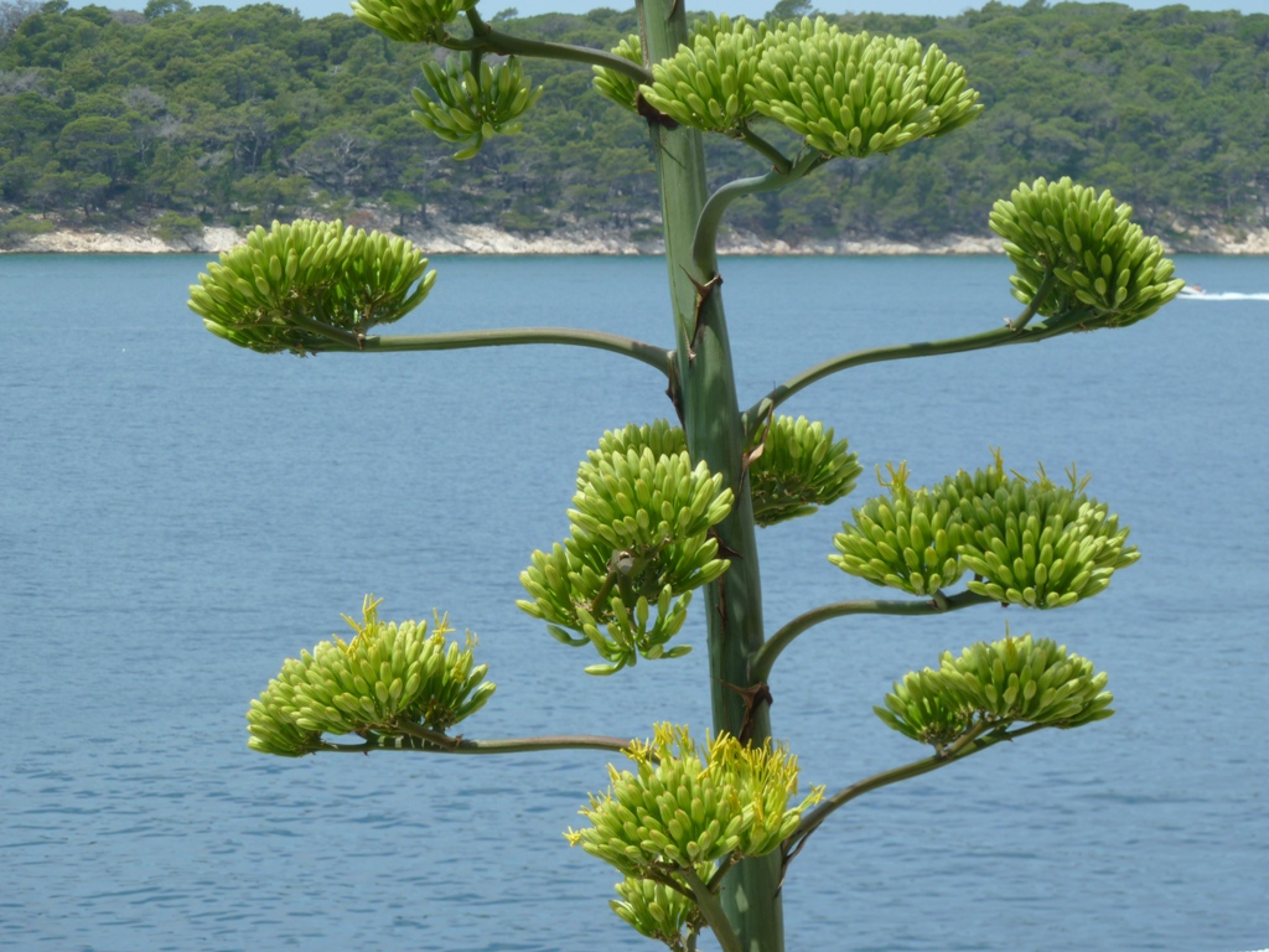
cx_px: 634
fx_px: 5022
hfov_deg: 14.4
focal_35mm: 137
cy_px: 476
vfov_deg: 10.8
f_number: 4.5
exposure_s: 1/400
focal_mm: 22.5
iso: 80
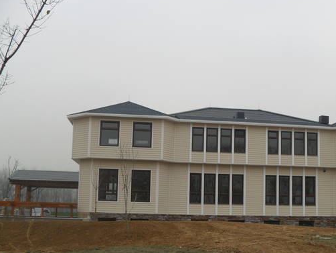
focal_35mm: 46
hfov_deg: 41.0
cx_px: 208
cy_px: 159
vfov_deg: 31.4
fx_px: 447
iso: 80
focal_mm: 6.3
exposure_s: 1/350
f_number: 3
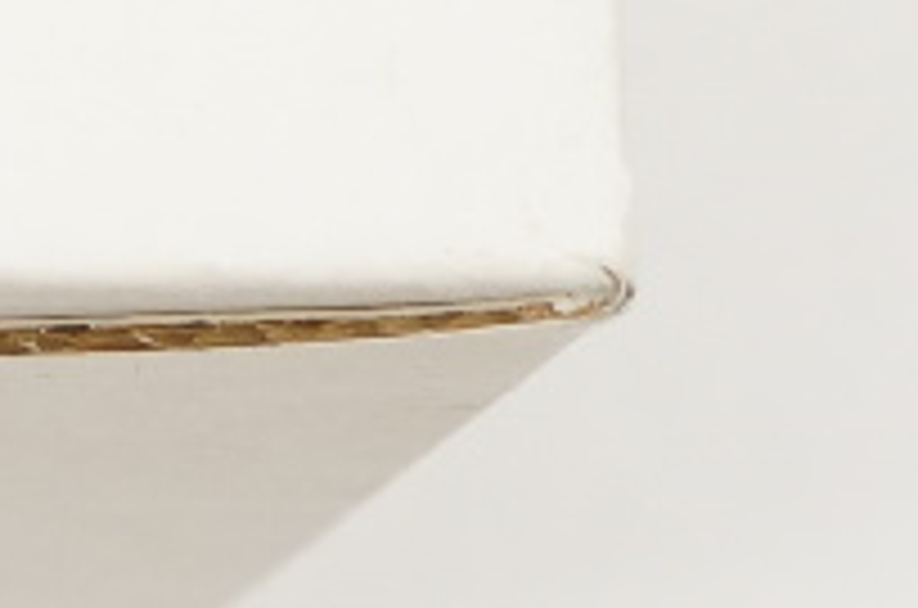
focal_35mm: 318
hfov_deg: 6.4
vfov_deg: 4.1
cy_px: -1430
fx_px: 8088
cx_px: -634
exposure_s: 1/60
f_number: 6.3
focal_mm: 27
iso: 400
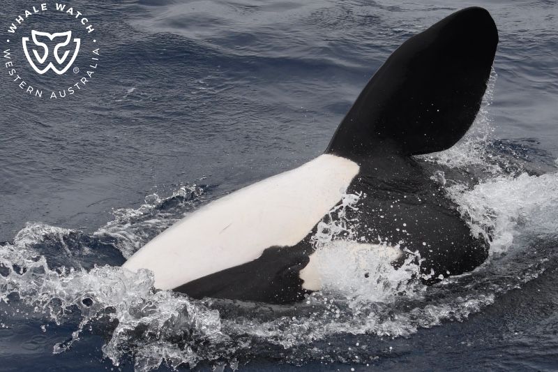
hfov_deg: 22.6
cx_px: 279
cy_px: 186
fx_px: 1395
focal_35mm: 90
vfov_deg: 15.2
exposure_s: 1/1600
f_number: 5.6
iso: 400
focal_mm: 60
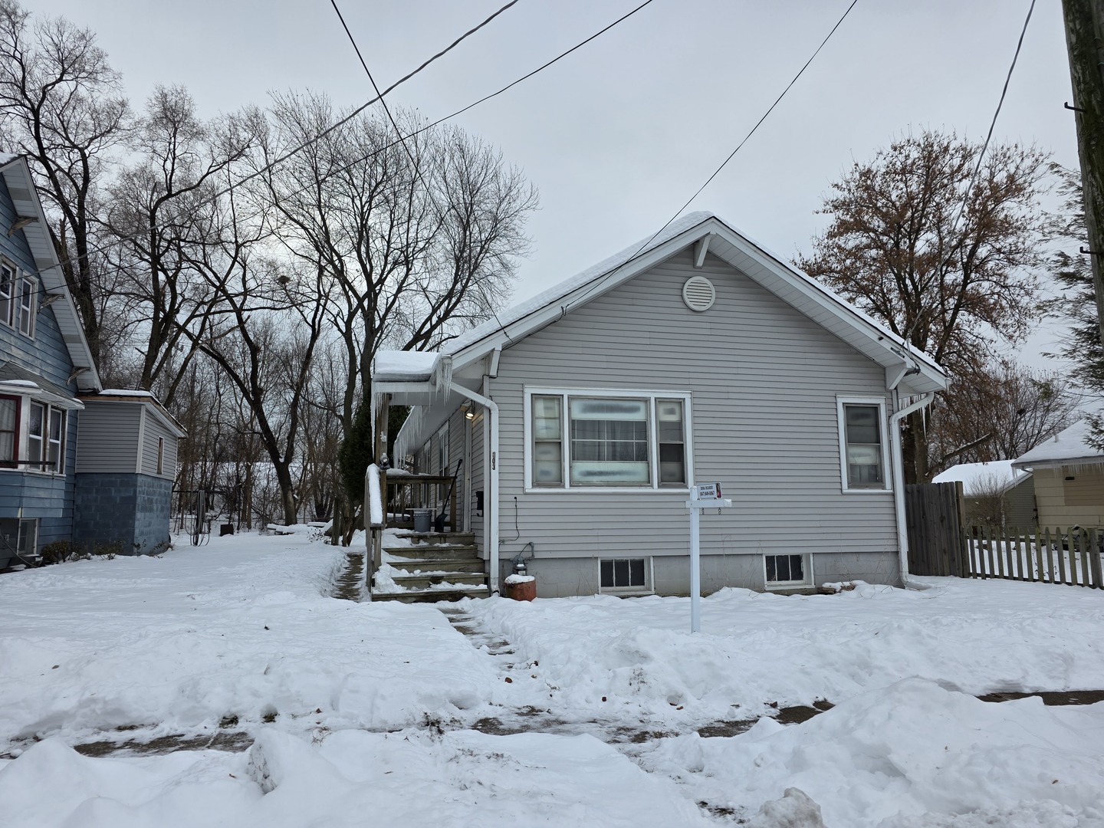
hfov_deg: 73.9
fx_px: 734
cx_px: 552
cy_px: 414
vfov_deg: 58.9
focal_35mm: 23
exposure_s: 1/4650
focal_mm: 6.3
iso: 80
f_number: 1.7
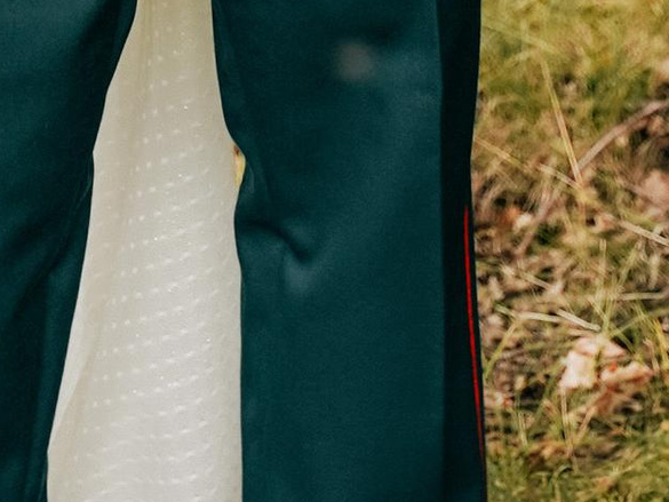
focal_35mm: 347
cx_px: 48
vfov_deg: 4.1
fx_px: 6708
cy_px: -1087
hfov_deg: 5.7
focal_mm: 55
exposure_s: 1/640
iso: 250
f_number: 2.8
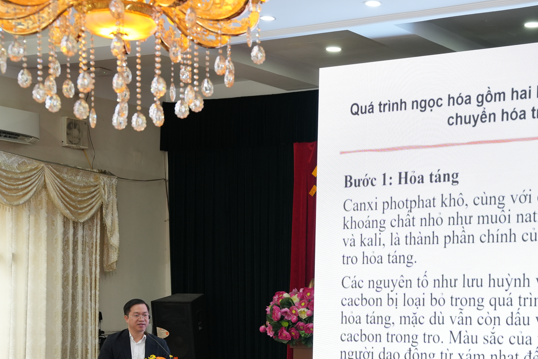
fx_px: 1232
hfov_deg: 24.5
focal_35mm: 82
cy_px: 310
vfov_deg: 16.4
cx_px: 373
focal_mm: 44.8
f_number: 3.5
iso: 1000
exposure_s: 1/160
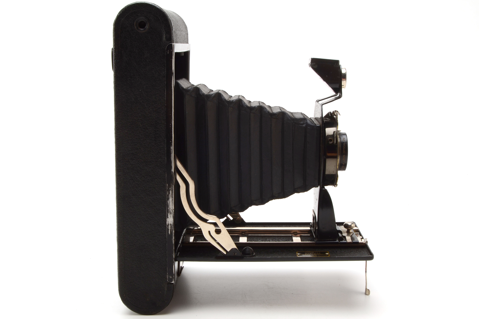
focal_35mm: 46
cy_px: 158
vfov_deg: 29.2
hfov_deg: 42.7
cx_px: 237
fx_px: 612
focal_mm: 30
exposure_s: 1/160
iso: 100
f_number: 25
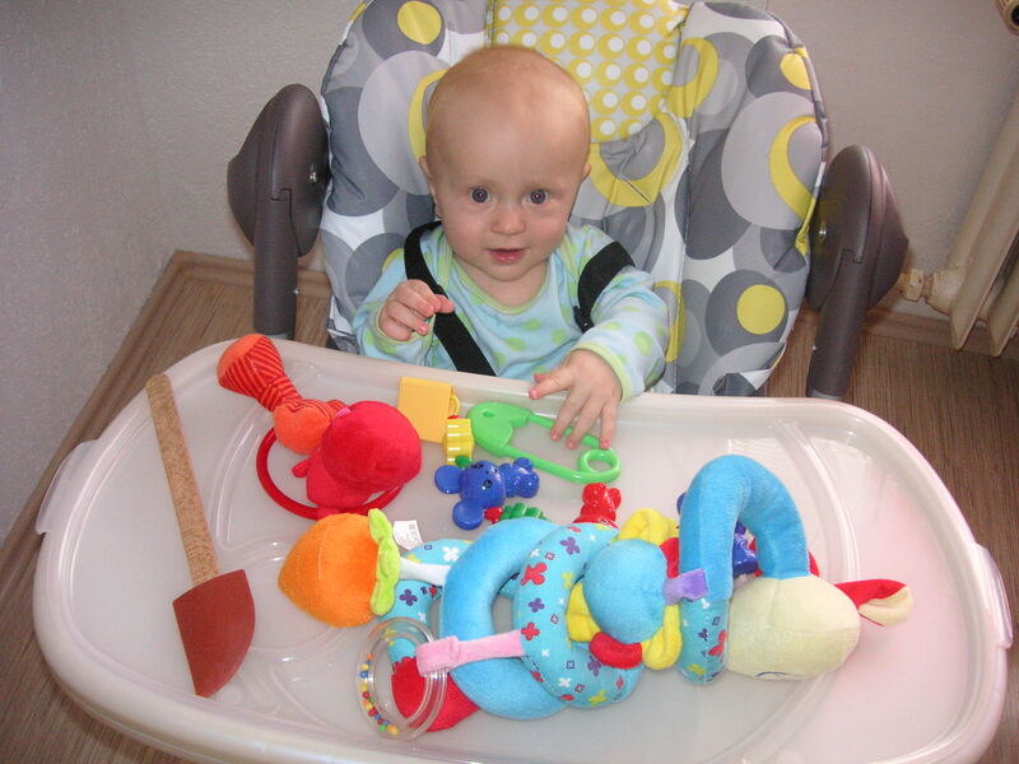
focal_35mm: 37
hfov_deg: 50.1
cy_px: 382
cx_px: 510
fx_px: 1089
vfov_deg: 38.7
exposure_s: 1/45
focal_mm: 6.1
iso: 160
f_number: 2.8
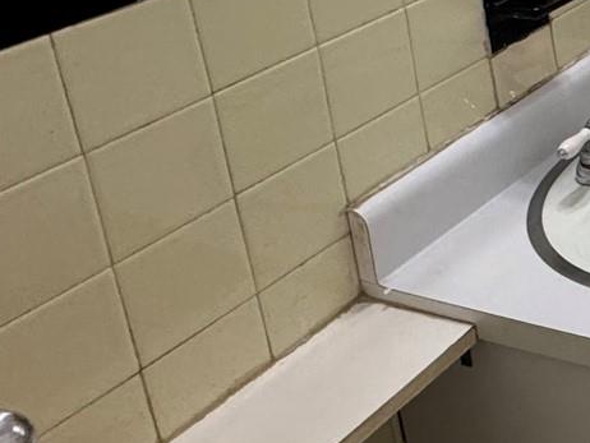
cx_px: 991
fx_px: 1057
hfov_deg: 22.4
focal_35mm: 62
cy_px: -134
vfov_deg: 21.4
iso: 250
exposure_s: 1/120
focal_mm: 2.22
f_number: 2.2
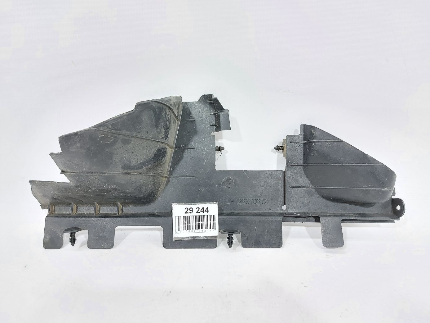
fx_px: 298
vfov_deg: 56.8
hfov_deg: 71.6
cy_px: 162
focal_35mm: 24
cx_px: 215
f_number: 1.8
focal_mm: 5.23
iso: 200
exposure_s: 1/50
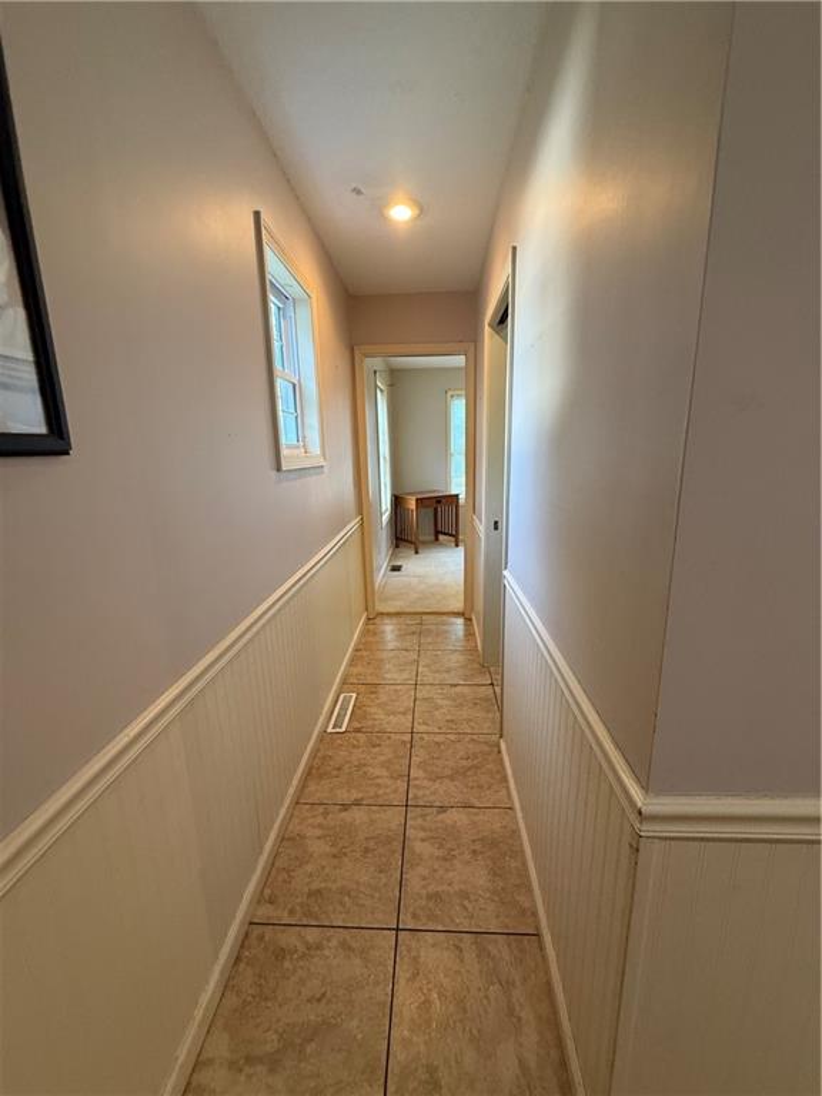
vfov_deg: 102.1
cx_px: 411
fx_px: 443
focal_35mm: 14
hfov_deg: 85.7
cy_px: 548
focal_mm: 2.22
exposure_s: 1/60
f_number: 2.2
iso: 250
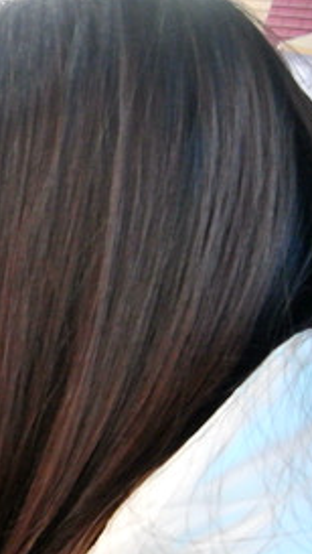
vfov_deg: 23.1
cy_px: 535
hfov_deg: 11.3
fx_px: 1306
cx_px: -440
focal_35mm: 89
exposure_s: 1/80
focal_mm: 11
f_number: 3.5
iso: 800
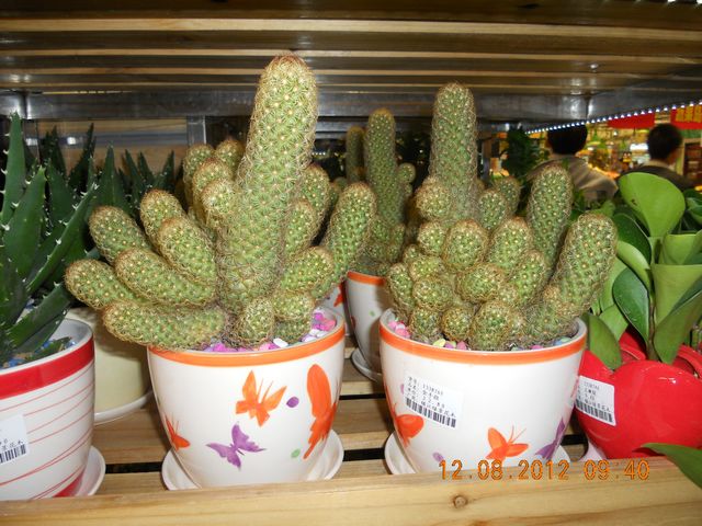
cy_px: 263
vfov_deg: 51.4
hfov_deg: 65.3
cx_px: 351
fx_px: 548
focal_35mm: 27
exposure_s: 1/25
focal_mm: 4.9
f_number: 3.2
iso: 80
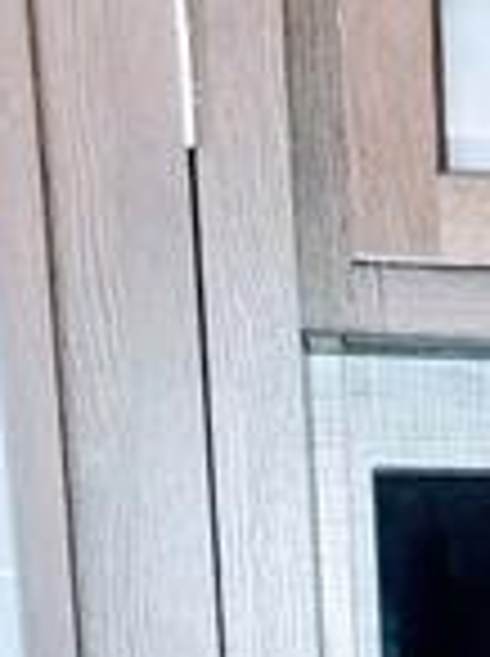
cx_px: 1245
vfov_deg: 13.3
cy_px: 1080
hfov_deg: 9.4
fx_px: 2593
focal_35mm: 137
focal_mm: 4.3
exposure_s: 1/13
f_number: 1.5
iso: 125
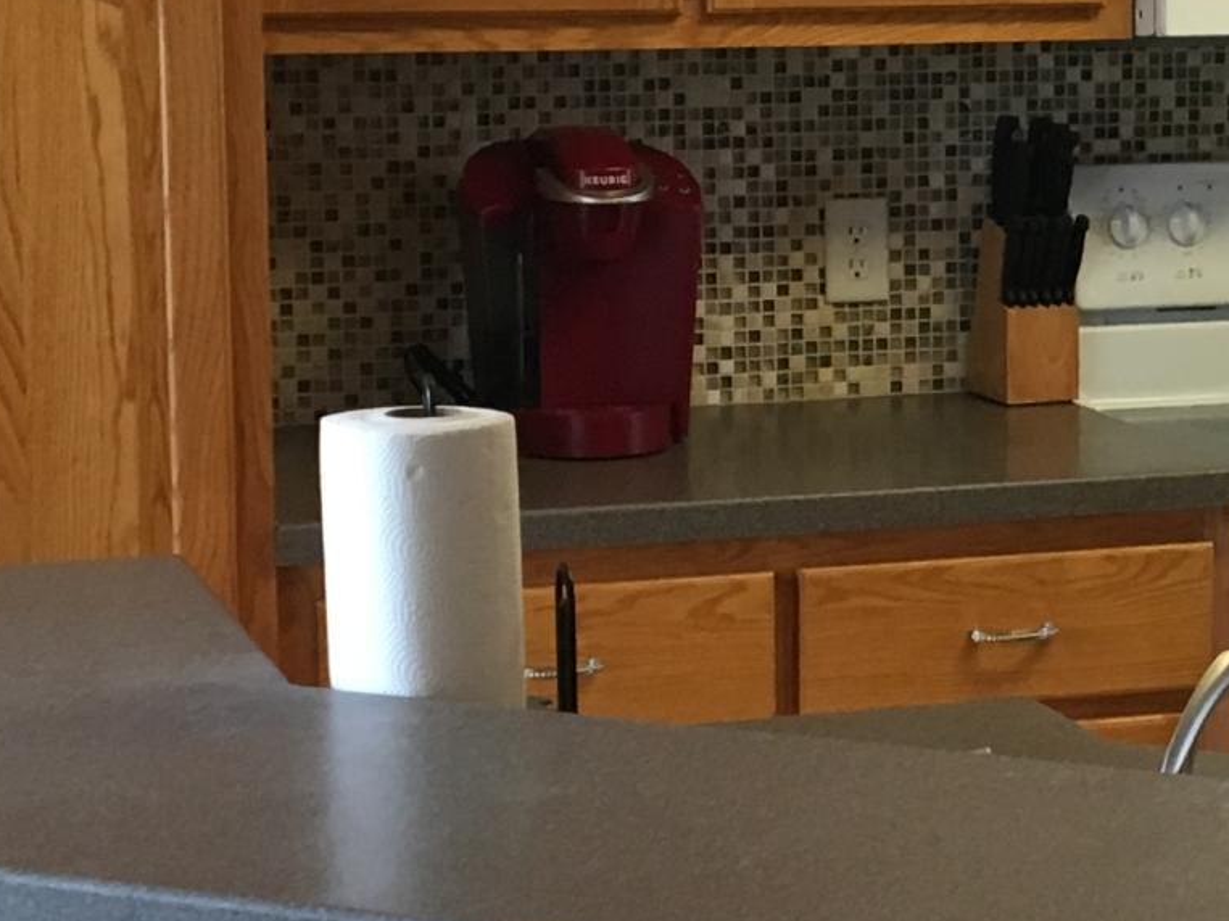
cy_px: 351
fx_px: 4047
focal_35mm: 114
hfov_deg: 16.9
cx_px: 1235
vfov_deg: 13.0
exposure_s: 1/30
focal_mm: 4.15
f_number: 2.2
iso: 100
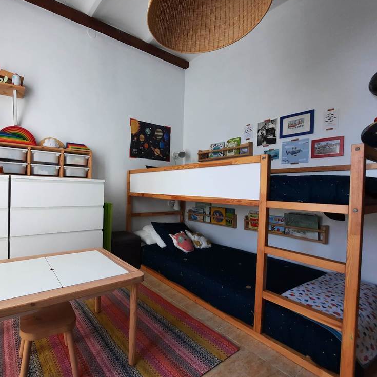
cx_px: 123
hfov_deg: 84.2
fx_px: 197
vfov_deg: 87.4
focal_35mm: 16
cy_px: 189
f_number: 2.2
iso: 64
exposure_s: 1/50
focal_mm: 1.74
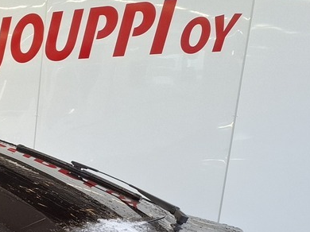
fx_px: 761
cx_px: -176
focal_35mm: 85
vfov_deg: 15.5
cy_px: 386
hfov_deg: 19.5
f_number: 1.8
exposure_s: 1/100
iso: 160
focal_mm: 5.54
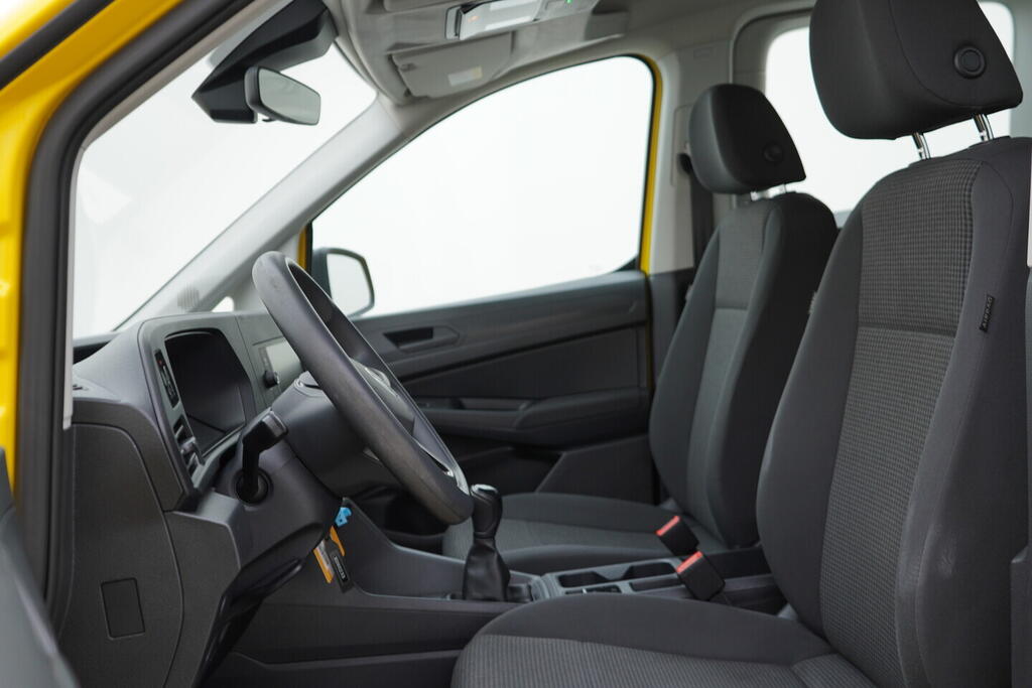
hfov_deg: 53.1
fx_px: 1032
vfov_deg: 36.9
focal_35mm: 36
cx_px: 516
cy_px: 344
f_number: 3.2
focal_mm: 24
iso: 125
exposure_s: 1/50
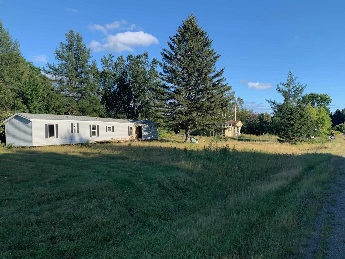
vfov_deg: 53.0
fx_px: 259
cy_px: 130
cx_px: 172
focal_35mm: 26
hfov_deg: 67.3
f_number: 1.8
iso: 25
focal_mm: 4.25
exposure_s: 1/1190
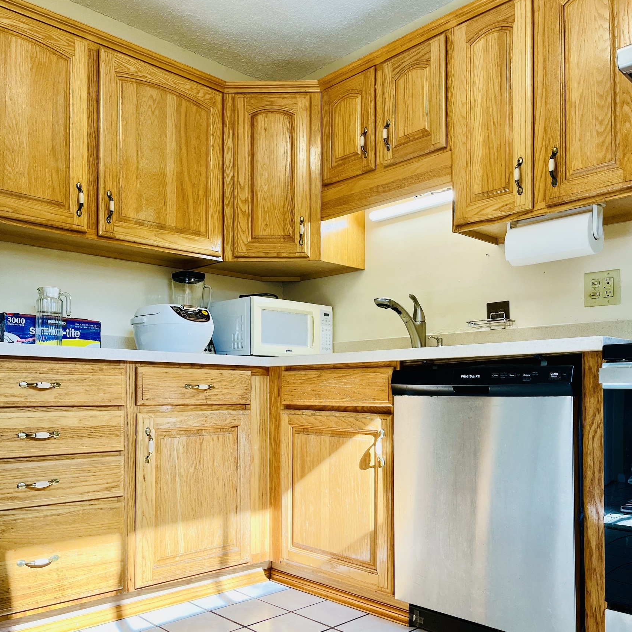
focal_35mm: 31
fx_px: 640
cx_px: 318
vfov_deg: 52.3
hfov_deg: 52.5
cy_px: 372
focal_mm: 5.1
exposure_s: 1/120
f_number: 1.6
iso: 50
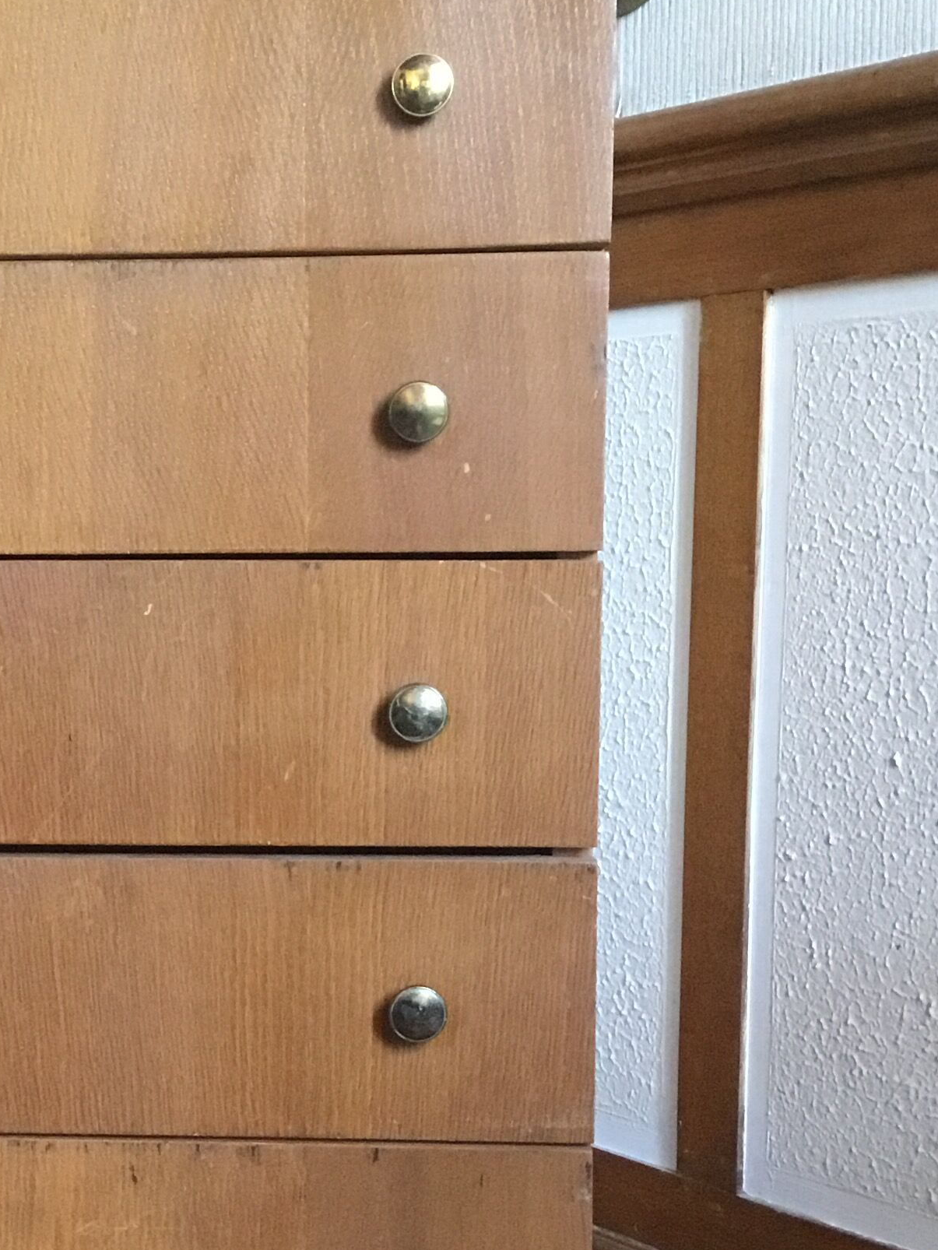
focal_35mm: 63
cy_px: 788
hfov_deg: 22.9
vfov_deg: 30.6
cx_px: 161
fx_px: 2276
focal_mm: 3.3
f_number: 2.4
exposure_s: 1/17
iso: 250
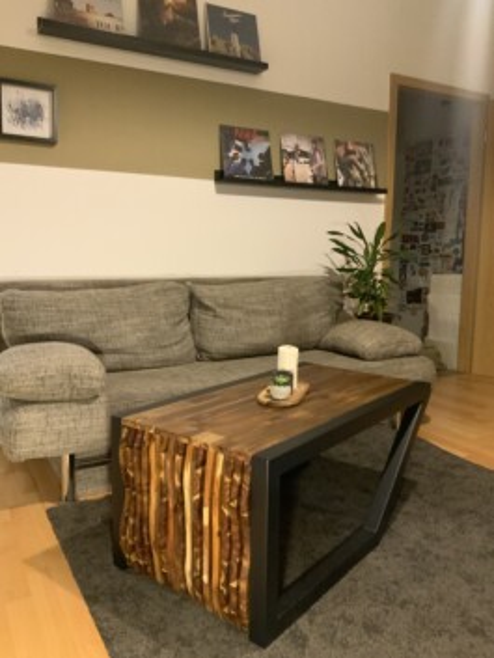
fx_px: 551
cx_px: 247
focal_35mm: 29
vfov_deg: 61.6
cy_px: 329
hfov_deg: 48.3
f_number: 1.8
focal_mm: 3
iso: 400
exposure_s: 1/25
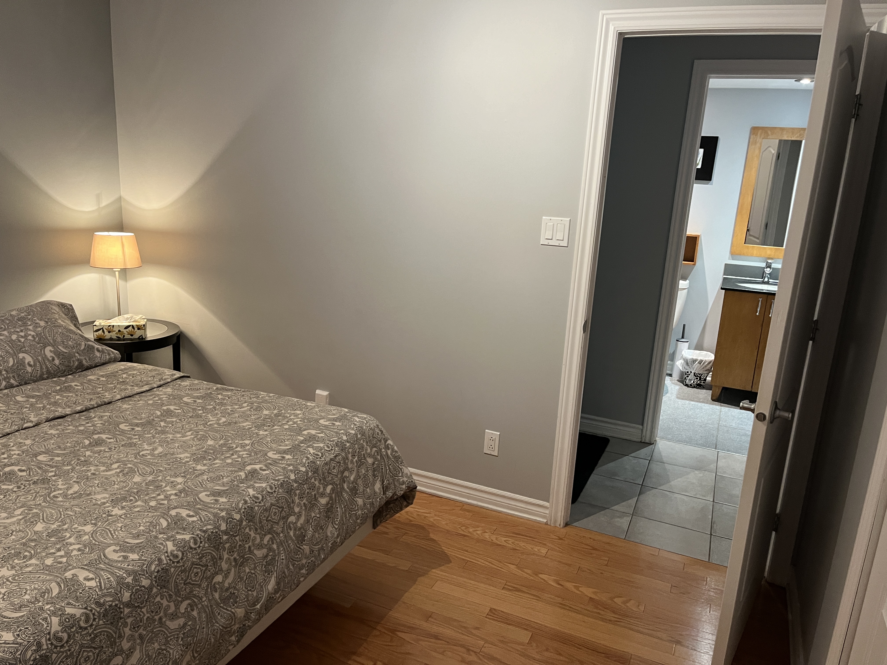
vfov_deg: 53.1
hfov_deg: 67.3
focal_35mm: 26
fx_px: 666
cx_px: 444
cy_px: 332
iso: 200
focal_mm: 5.1
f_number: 1.6
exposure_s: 1/60
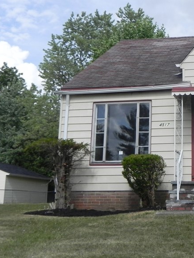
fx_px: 434
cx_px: 195
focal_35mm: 58
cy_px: 106
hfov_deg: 24.1
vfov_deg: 33.2
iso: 160
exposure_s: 1/486
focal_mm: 5.9
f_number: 7.1
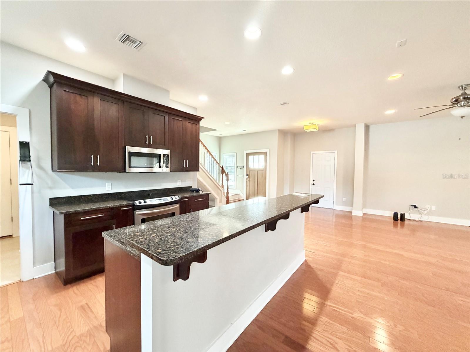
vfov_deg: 85.7
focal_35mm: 14
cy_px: 176
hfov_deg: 102.1
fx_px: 190
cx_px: 235
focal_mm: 2.22
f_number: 2.2
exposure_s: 1/60
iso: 400
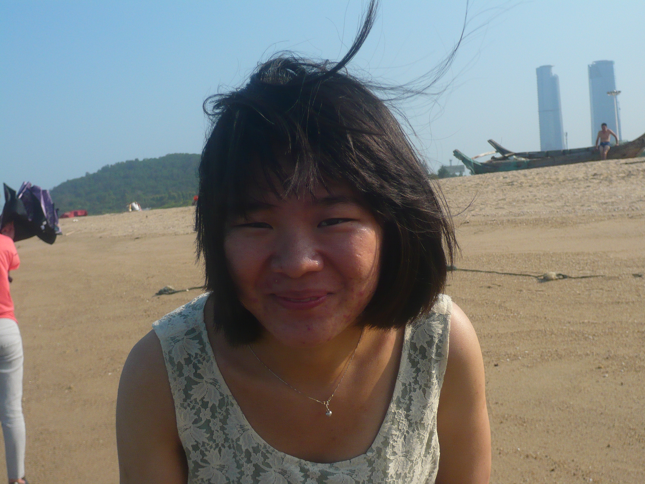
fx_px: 1081
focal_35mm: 58
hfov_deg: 33.2
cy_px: 242
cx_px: 322
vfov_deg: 25.2
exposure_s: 1/800
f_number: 4.1
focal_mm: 9.5
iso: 100
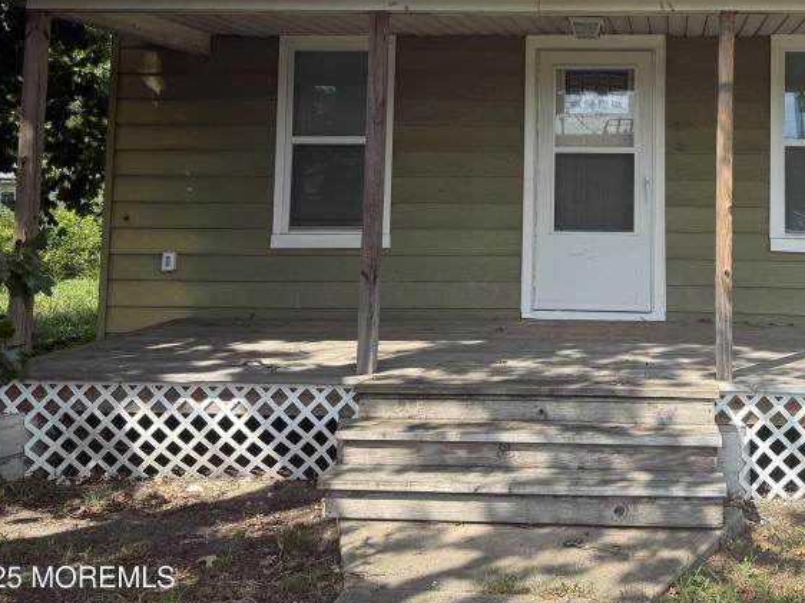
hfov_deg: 44.0
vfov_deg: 33.9
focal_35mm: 41
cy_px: 109
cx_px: 622
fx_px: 953
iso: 80
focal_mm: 6.76
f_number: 1.78
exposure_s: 1/1949
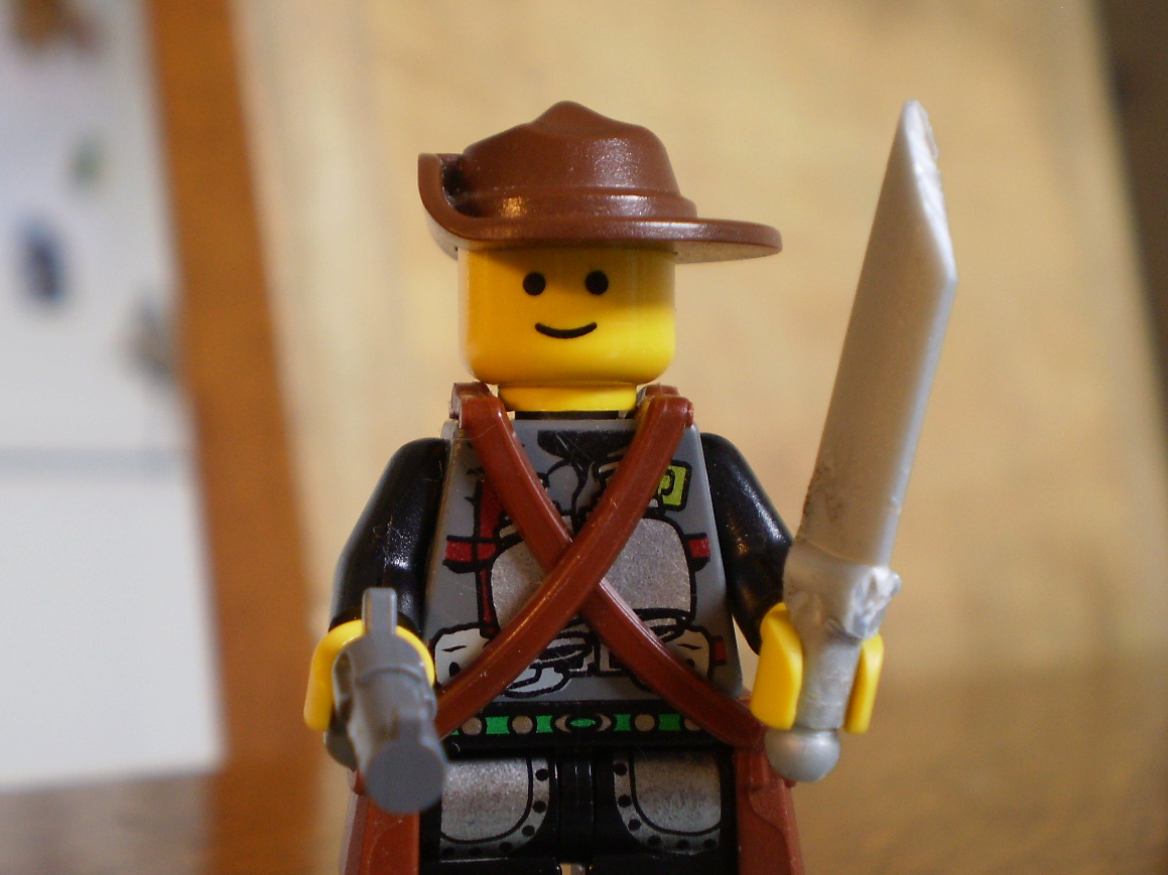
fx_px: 1957
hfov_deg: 33.2
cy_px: 553
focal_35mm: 58
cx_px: 542
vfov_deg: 25.1
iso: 125
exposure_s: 1/8
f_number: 3.5
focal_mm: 7.4
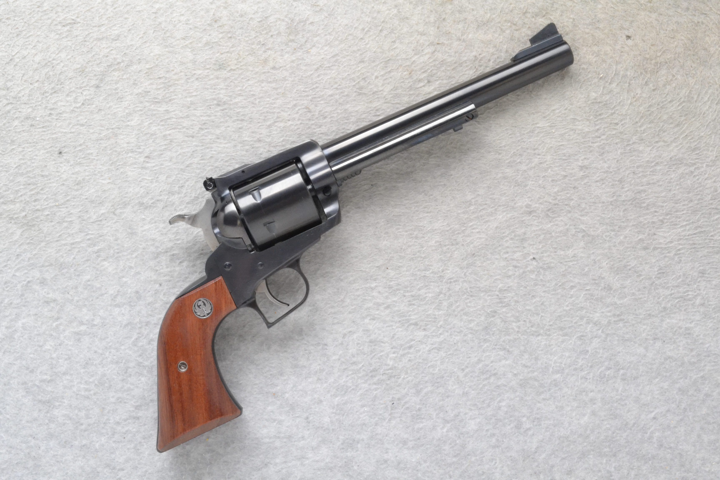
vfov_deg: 28.1
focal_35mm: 48
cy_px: 240
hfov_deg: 41.1
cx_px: 360
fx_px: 960
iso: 3200
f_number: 20
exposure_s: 1/60
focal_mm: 32
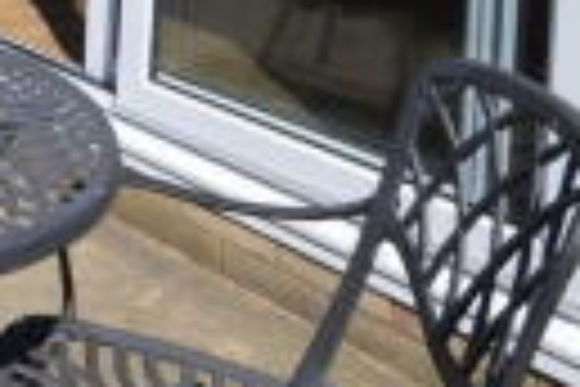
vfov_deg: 17.9
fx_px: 980
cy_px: -308
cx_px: -243
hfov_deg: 26.1
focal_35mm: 61
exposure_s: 1/250
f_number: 8
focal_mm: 11
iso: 100
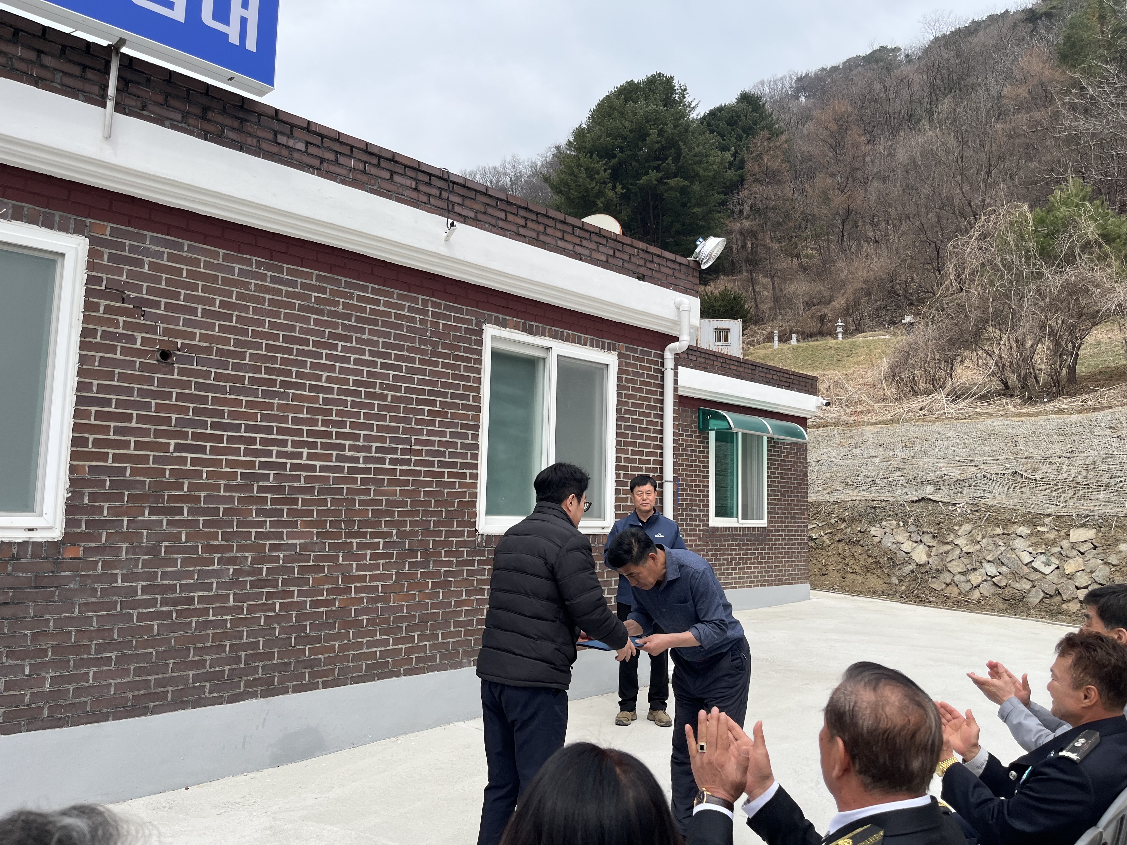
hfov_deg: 67.3
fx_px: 846
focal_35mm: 26
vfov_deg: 53.1
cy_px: 422
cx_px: 564
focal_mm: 5.1
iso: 50
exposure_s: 1/1992
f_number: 1.6
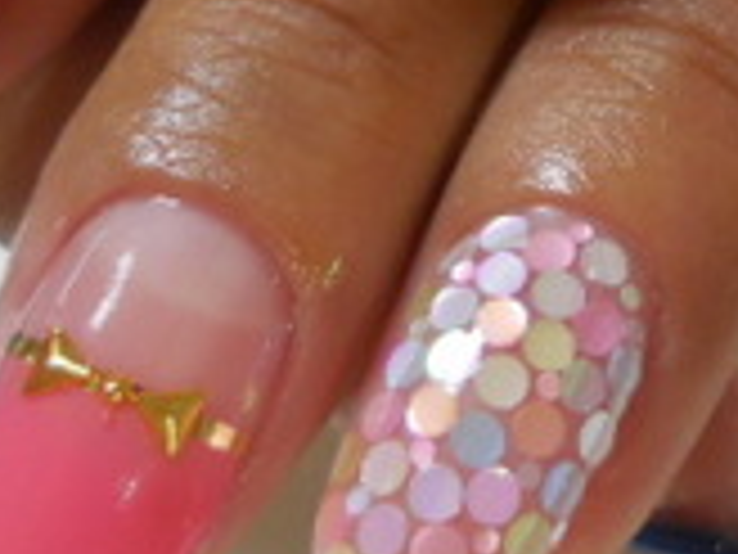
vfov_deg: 18.9
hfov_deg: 25.2
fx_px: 1620
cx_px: 585
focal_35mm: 76
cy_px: 16
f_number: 3.3
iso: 220
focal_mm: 4.5
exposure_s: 1/30
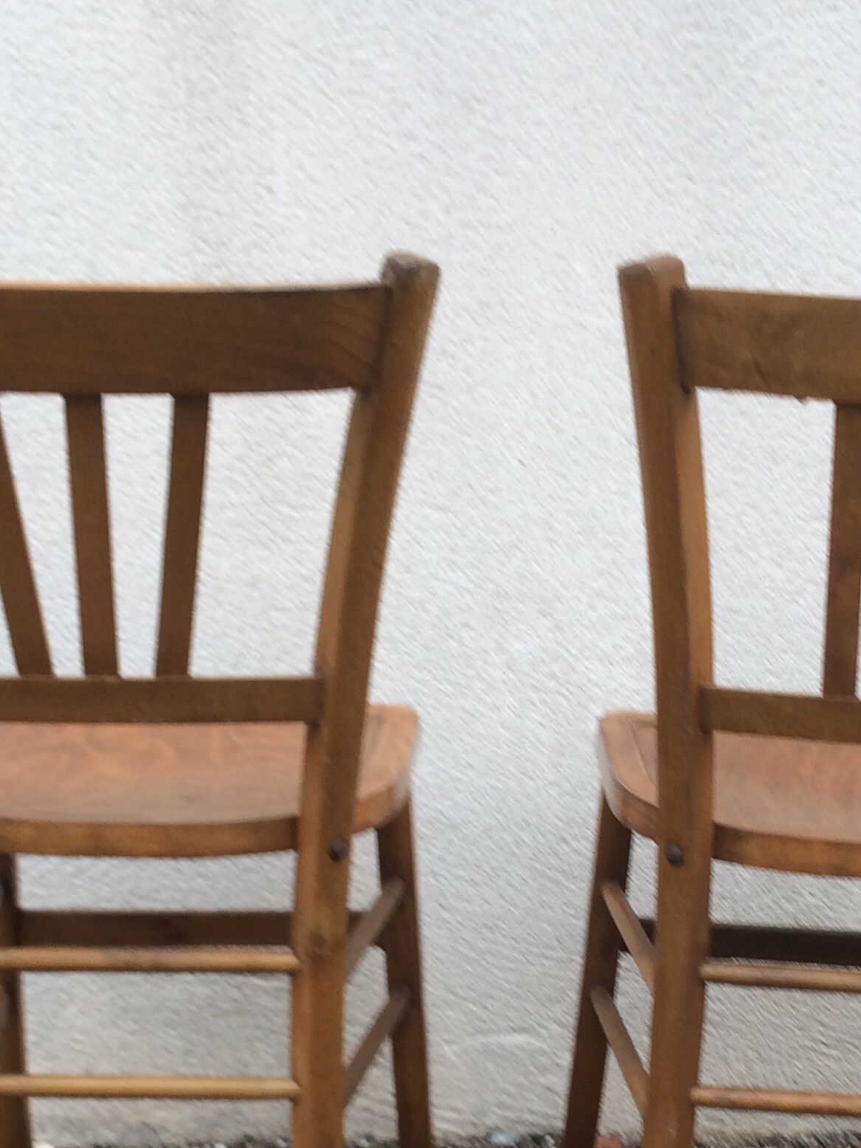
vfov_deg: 30.5
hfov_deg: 24.0
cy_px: 1002
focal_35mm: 61
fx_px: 2023
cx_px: 526
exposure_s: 1/161
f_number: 2.2
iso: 32
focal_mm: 4.15
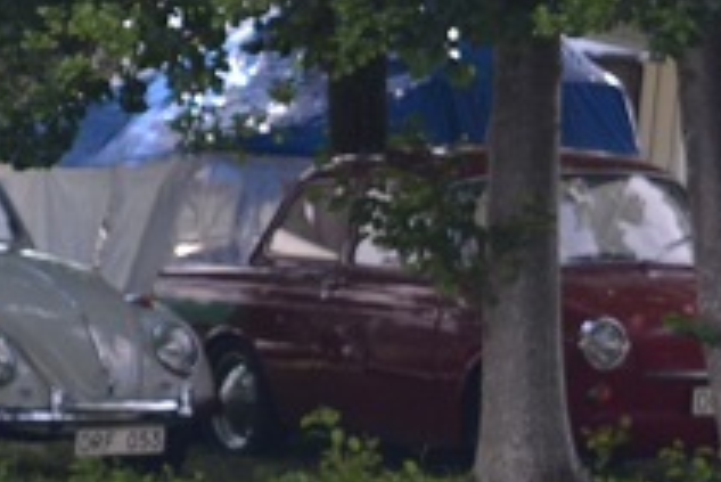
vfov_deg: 1.0
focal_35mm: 1439
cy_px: 251
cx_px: -277
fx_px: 28839
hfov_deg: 1.4
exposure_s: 1/500
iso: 250
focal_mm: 220
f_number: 5.6
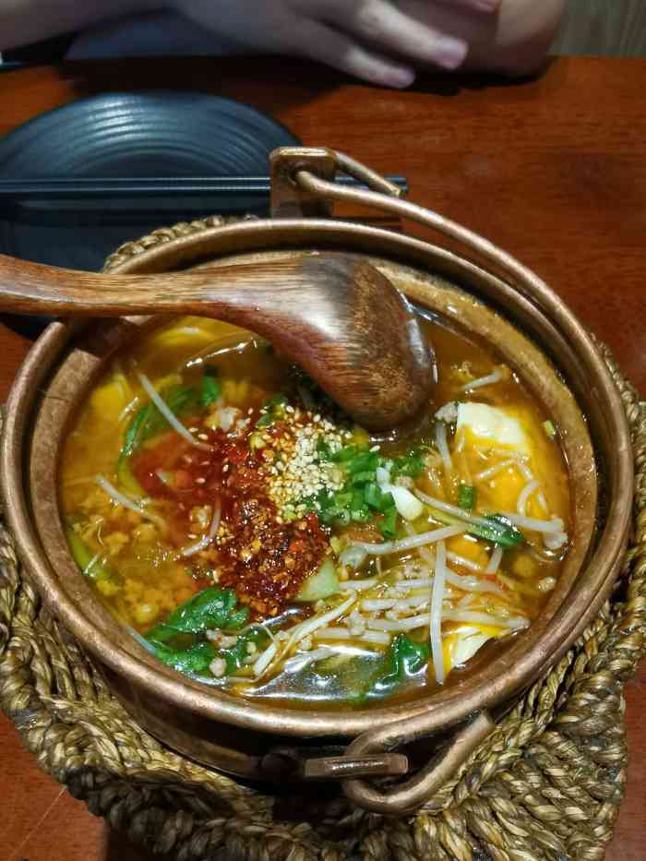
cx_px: 323
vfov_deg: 67.3
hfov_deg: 53.1
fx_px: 647
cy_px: 430
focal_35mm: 26
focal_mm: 2.26
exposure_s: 1/33.3
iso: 160
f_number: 2.2
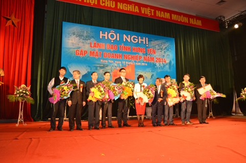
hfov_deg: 73.9
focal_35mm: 24
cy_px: 82
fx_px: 164
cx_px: 123
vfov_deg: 52.9
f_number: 5
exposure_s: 1/60
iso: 1000
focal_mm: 16
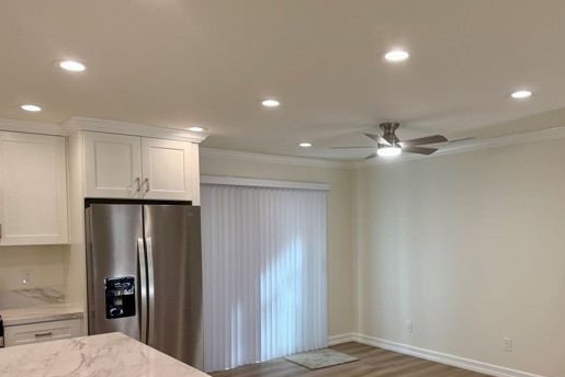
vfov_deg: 42.0
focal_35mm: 31
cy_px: 242
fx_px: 487
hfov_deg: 60.2
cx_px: 306
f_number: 1.78
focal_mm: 6.76
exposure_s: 1/235
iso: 125
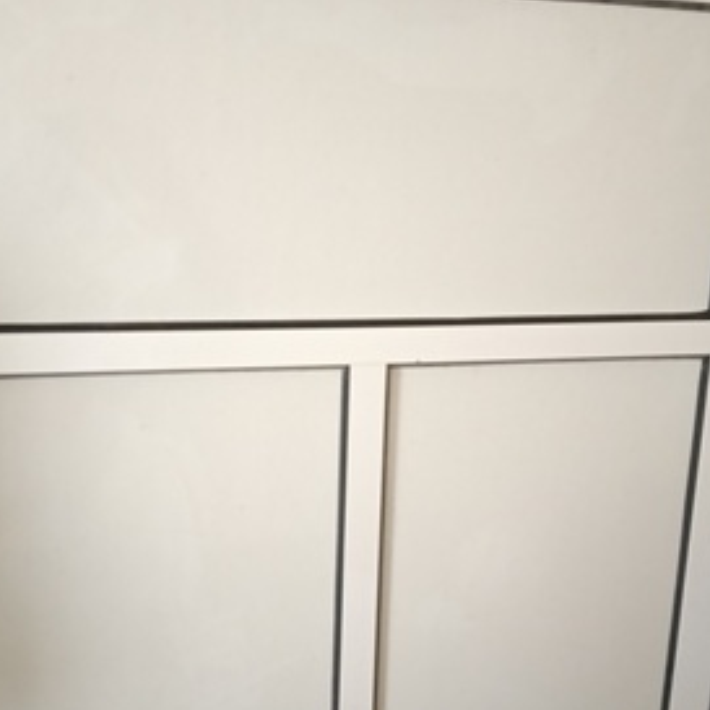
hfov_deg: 41.9
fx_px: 928
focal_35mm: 40
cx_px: 345
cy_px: 381
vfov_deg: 41.8
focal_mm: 3.98
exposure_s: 1/10
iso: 4000
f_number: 1.8
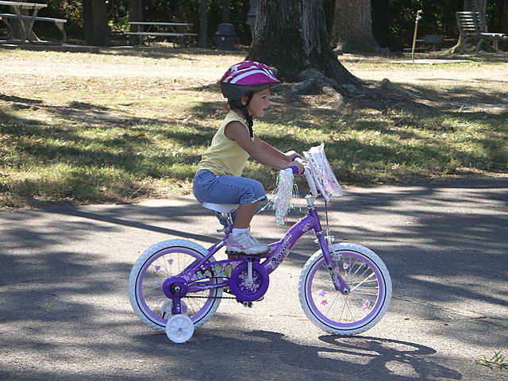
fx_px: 1966
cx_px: 254
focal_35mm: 134
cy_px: 190
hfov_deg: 14.7
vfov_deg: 11.1
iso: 64
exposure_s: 1/200
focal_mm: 27.8
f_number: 4.2
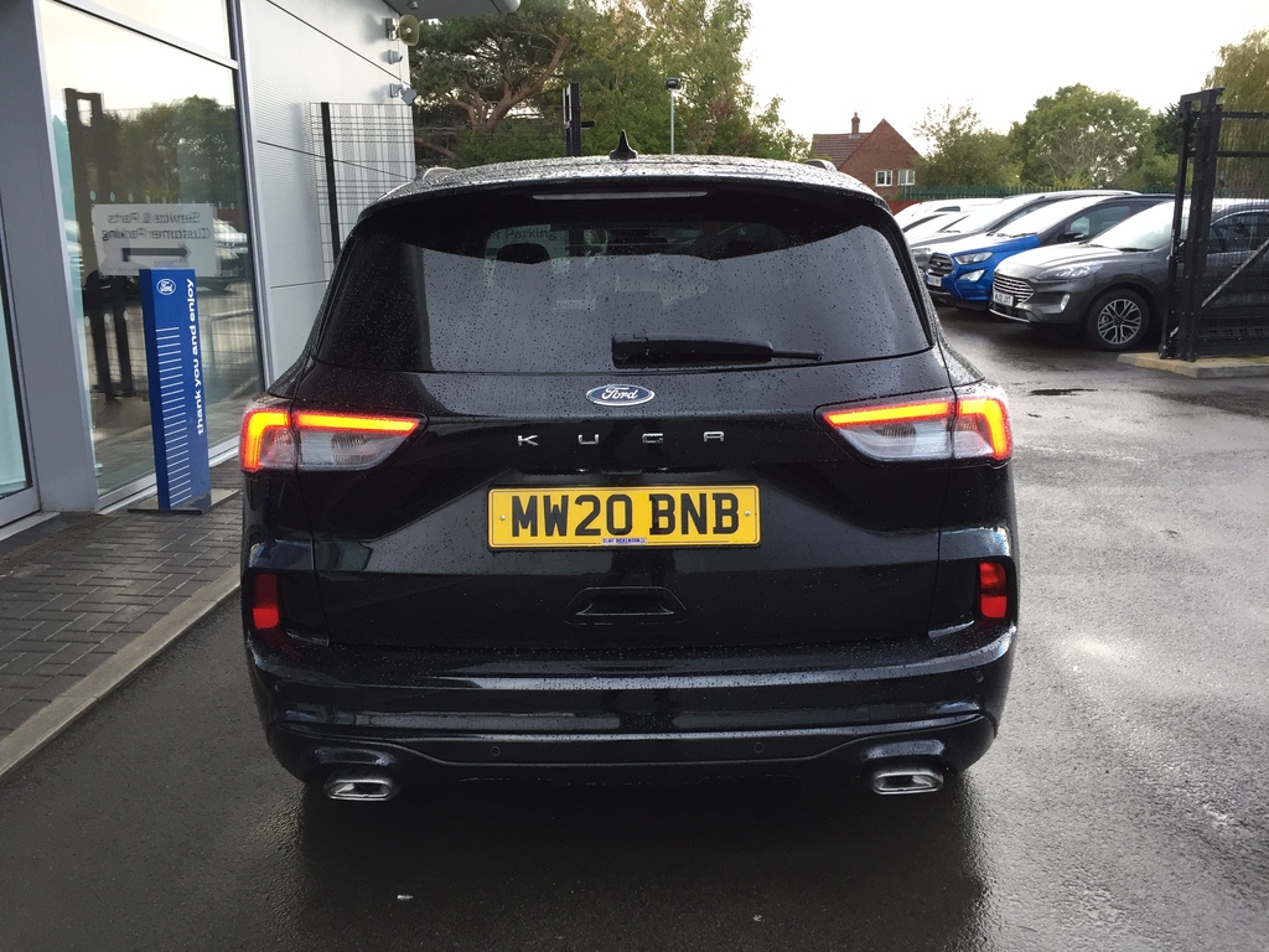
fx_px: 1063
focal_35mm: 29
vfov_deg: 48.2
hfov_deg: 61.7
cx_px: 634
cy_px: 476
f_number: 2.2
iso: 32
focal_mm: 4.15
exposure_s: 1/33
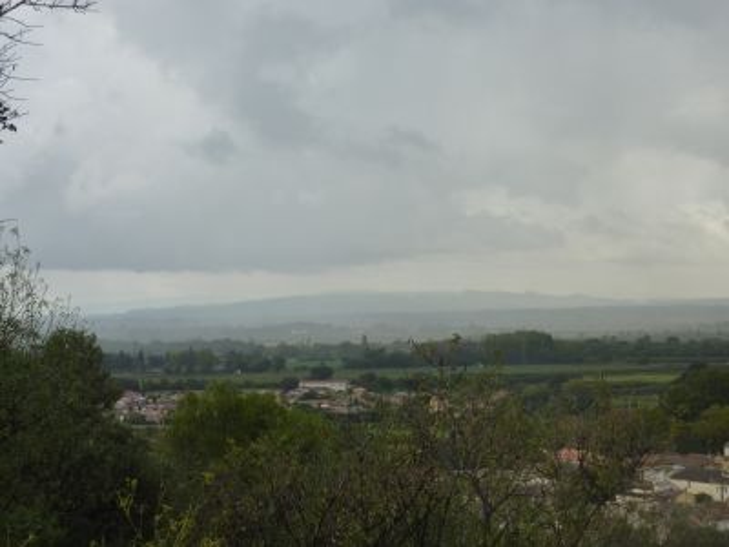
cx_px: 364
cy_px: 274
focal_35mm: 83
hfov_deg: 23.6
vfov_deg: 17.8
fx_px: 1748
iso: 125
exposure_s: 1/200
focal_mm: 13.7
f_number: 4.2
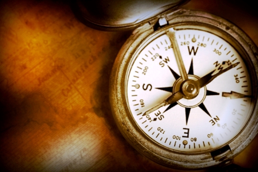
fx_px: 1128
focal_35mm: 158
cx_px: 129
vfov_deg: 8.7
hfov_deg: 13.0
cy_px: 86
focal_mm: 105
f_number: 5
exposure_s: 1/250
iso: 200
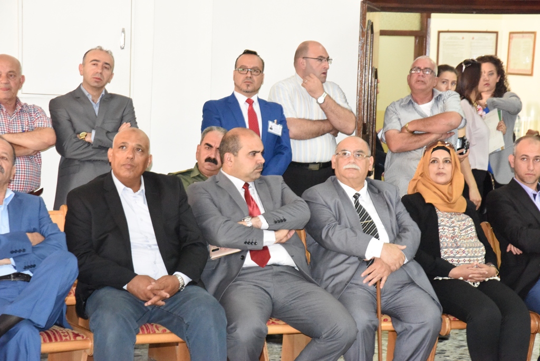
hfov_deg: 20.4
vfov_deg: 13.7
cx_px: 270
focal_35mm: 100
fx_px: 1500
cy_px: 180
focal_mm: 100
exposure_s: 1/100
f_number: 10
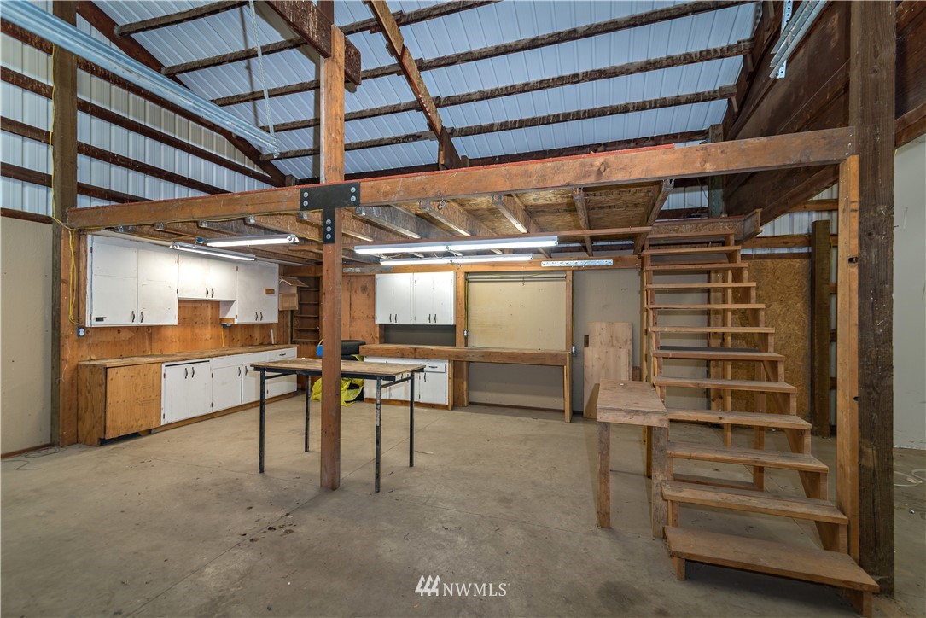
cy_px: 309
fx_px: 412
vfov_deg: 73.8
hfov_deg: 96.7
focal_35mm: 16
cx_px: 463
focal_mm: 16
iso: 200
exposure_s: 1/8
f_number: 4.5
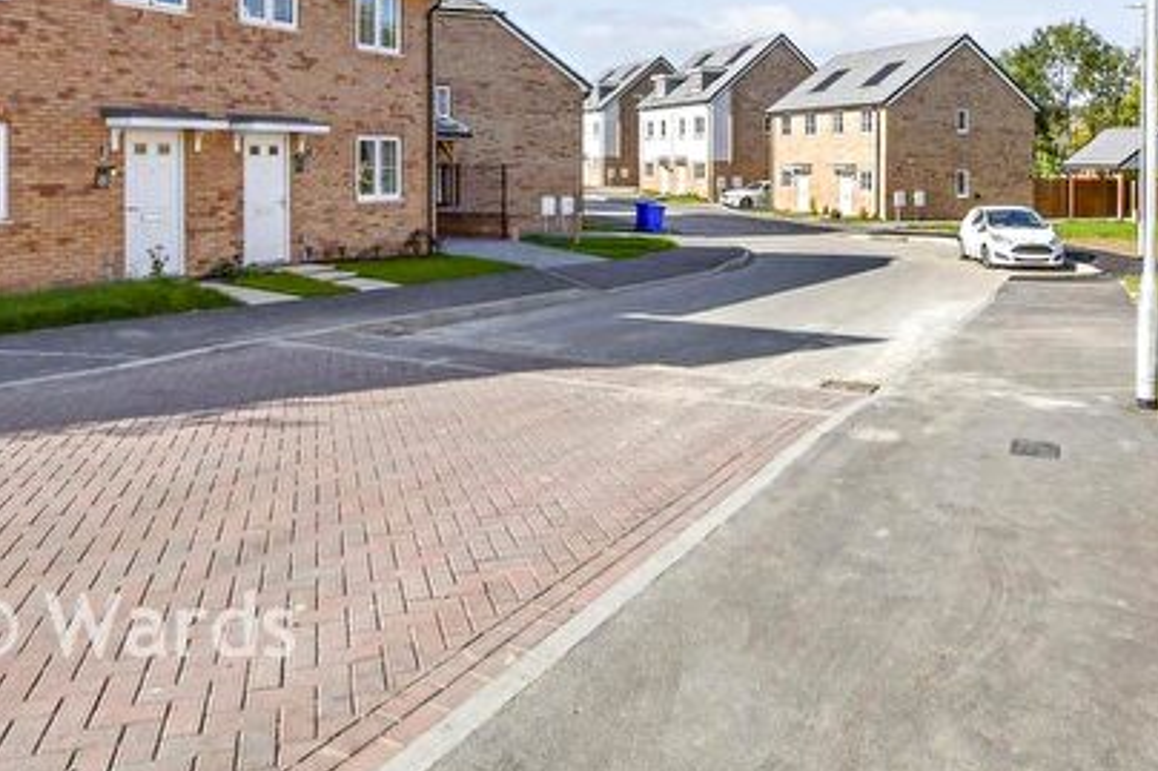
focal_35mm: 26
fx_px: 836
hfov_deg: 69.4
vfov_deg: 47.2
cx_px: 608
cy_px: 168
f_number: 8
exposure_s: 1/2000
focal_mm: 10
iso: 320
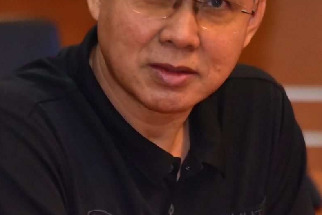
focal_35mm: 793
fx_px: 7095
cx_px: 175
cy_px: 133
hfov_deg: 2.6
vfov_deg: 1.7
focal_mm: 250
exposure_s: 1/200
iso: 8000
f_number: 5.6
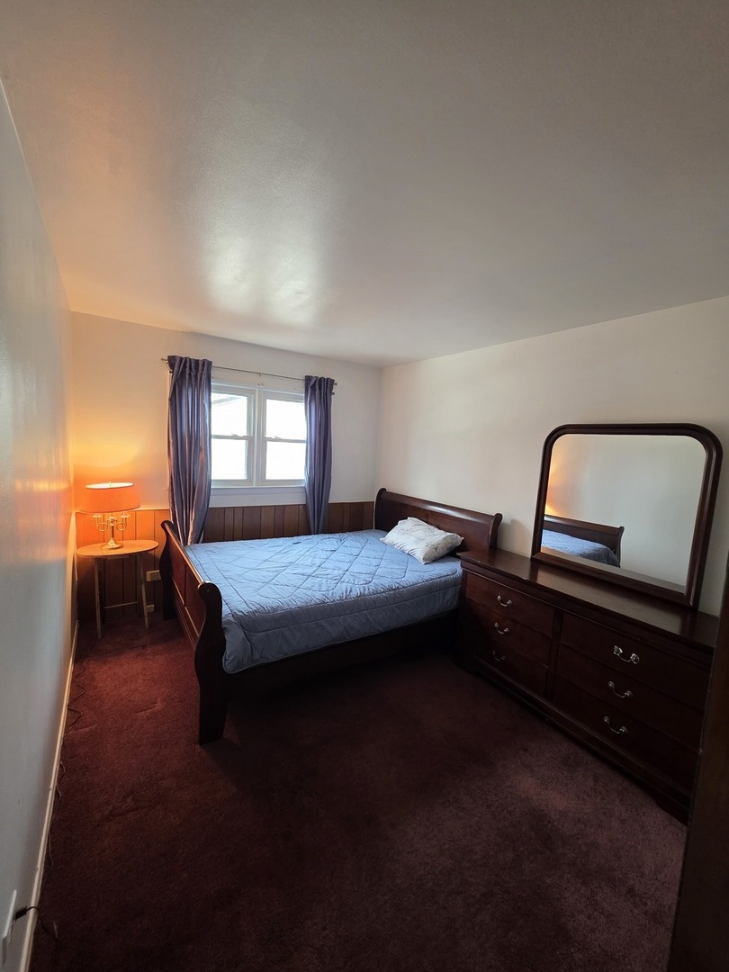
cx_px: 364
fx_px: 365
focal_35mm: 13
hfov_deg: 89.9
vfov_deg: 106.2
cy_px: 486
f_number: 1.9
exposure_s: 1/60
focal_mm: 2.2
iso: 200
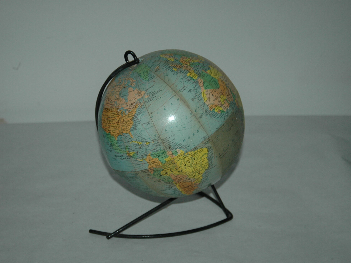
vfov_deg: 25.4
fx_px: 583
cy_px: 132
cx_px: 155
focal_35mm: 58
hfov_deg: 33.4
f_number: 3.8
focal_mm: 35
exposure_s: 1/60
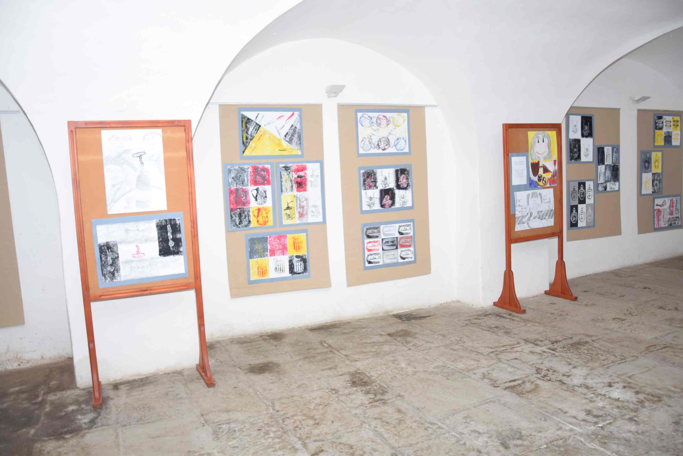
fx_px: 513
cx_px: 342
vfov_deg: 48.0
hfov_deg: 67.3
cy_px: 228
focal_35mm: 27
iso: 400
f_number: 3.5
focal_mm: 18
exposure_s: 1/160
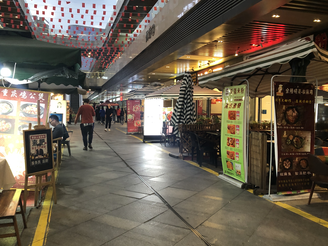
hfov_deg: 55.2
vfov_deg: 42.9
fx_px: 313
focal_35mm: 33
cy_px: 128
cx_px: 145
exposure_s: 1/17
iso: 80
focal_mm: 3.99
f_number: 1.8
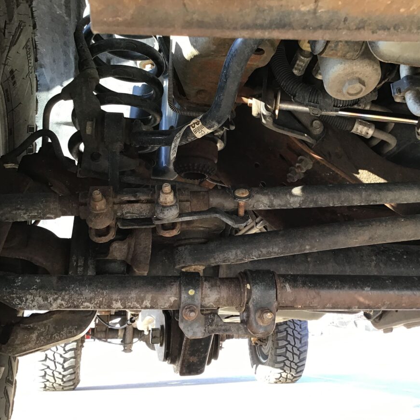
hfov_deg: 44.6
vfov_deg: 44.9
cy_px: 212
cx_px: 259
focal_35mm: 37
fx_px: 508
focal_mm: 3.3
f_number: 2.4
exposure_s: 1/30
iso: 25
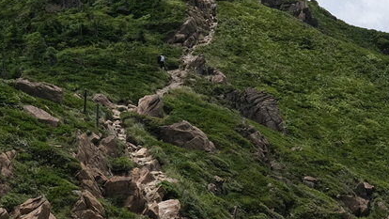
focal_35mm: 77
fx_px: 794
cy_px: 98
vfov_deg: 15.7
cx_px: 144
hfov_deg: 27.4
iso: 320
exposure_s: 1/640
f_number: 8
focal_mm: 12.6
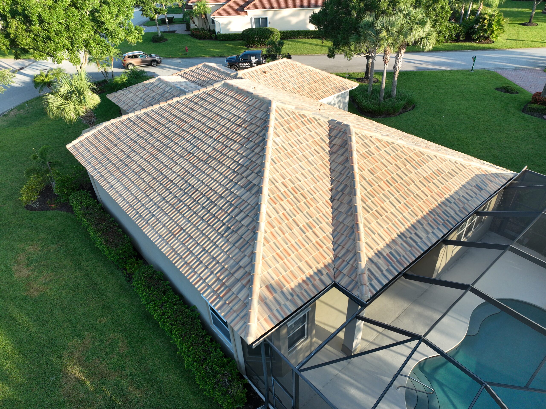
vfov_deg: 56.8
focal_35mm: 24
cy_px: 204
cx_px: 273
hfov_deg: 71.6
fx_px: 378
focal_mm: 12.29
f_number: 2.8
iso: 120
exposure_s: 1/60
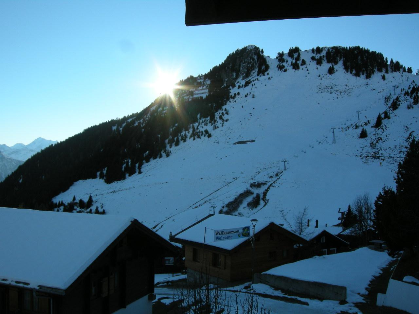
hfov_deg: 51.4
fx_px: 436
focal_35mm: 36
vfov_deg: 39.7
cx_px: 210
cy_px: 157
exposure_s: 1/254
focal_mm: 7.5
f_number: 5.4
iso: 64
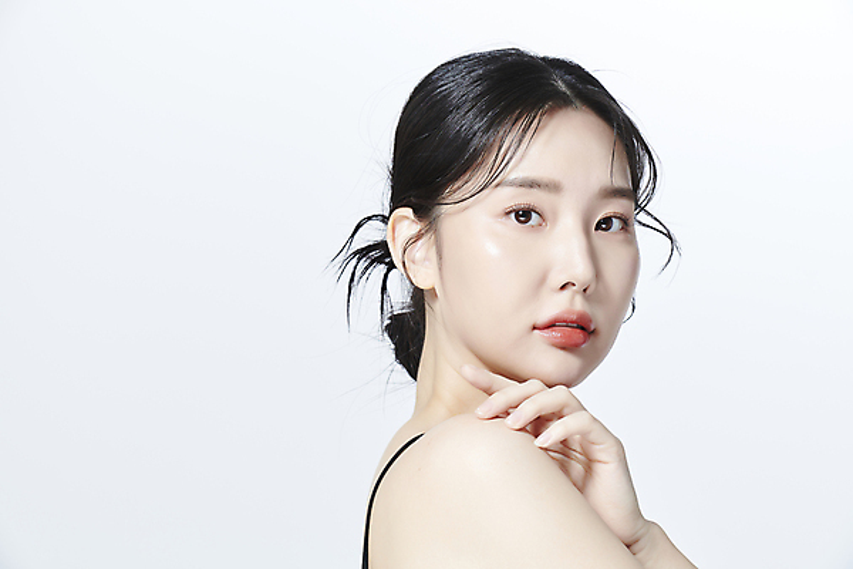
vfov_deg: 10.5
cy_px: 284
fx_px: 3080
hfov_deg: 15.8
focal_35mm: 130
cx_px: 426
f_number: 11
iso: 64
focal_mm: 130
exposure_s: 1/125
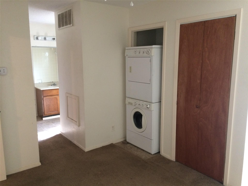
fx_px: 208
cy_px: 93
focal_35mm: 29
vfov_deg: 48.2
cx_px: 124
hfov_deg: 61.7
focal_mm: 4.15
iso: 200
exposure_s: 1/30
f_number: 2.2
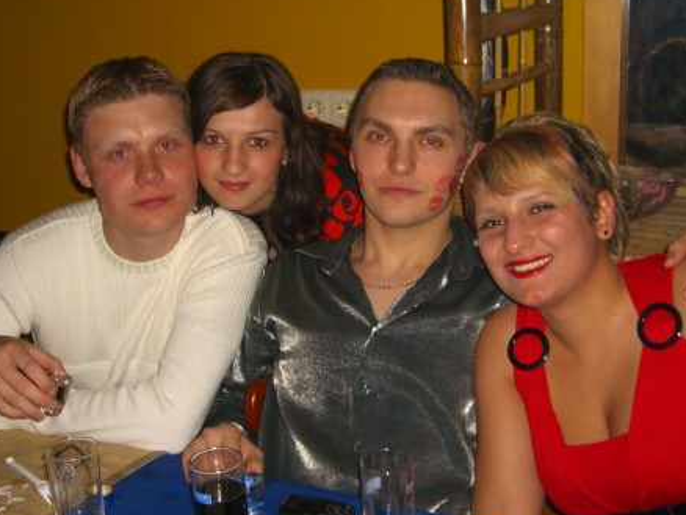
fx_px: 1031
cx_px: 385
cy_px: 255
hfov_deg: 36.7
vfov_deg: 28.1
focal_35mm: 52
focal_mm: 7.9
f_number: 2.8
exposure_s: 1/60
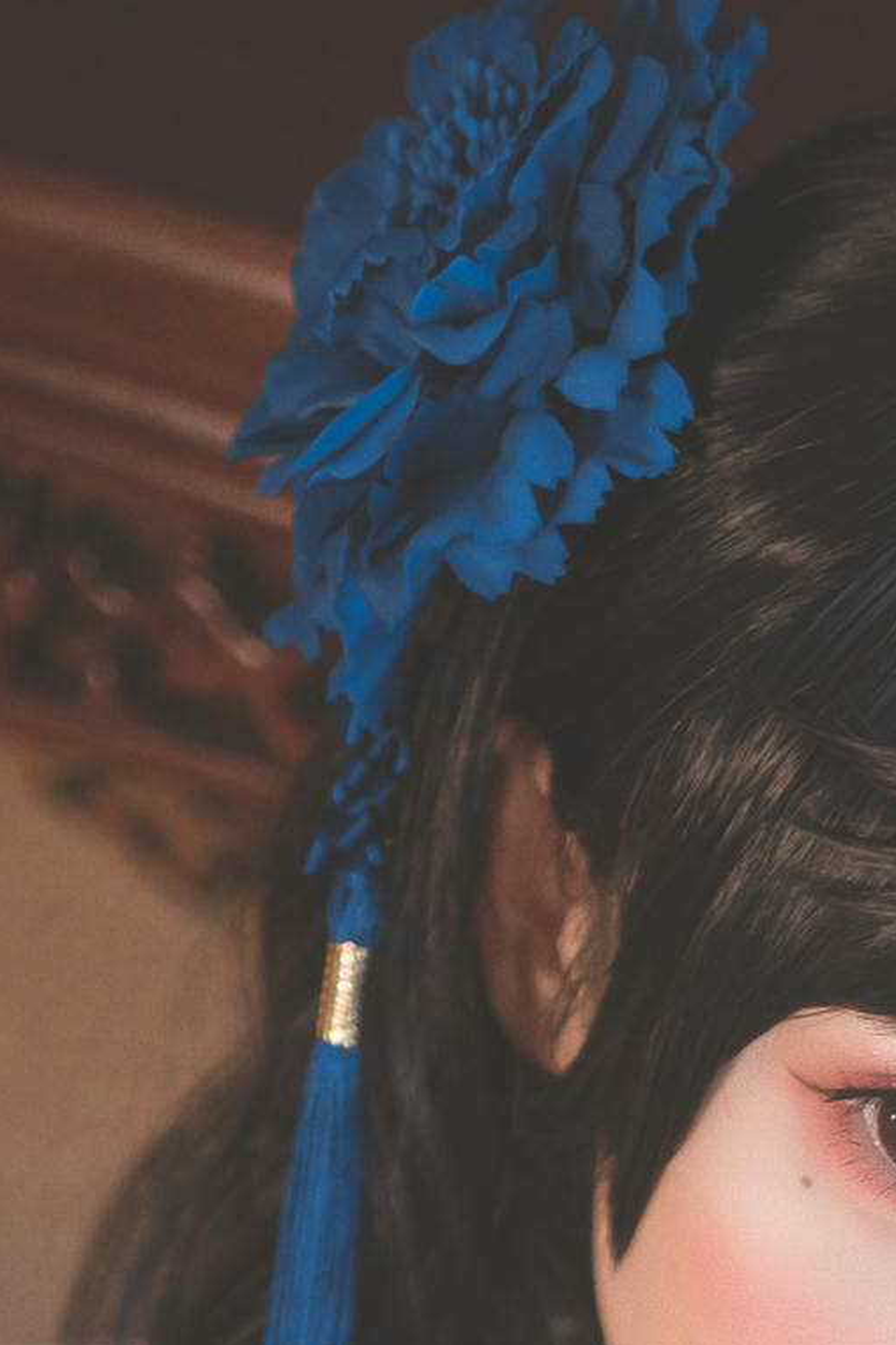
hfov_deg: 9.8
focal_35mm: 138
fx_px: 5154
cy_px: 2508
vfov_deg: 13.2
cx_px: 1029
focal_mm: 35
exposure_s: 1/80
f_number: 2
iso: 250
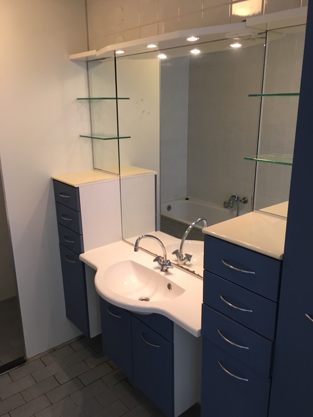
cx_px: 156
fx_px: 350
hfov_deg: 48.2
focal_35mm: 29
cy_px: 208
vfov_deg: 61.7
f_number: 2.2
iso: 100
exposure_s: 1/33
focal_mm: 4.15
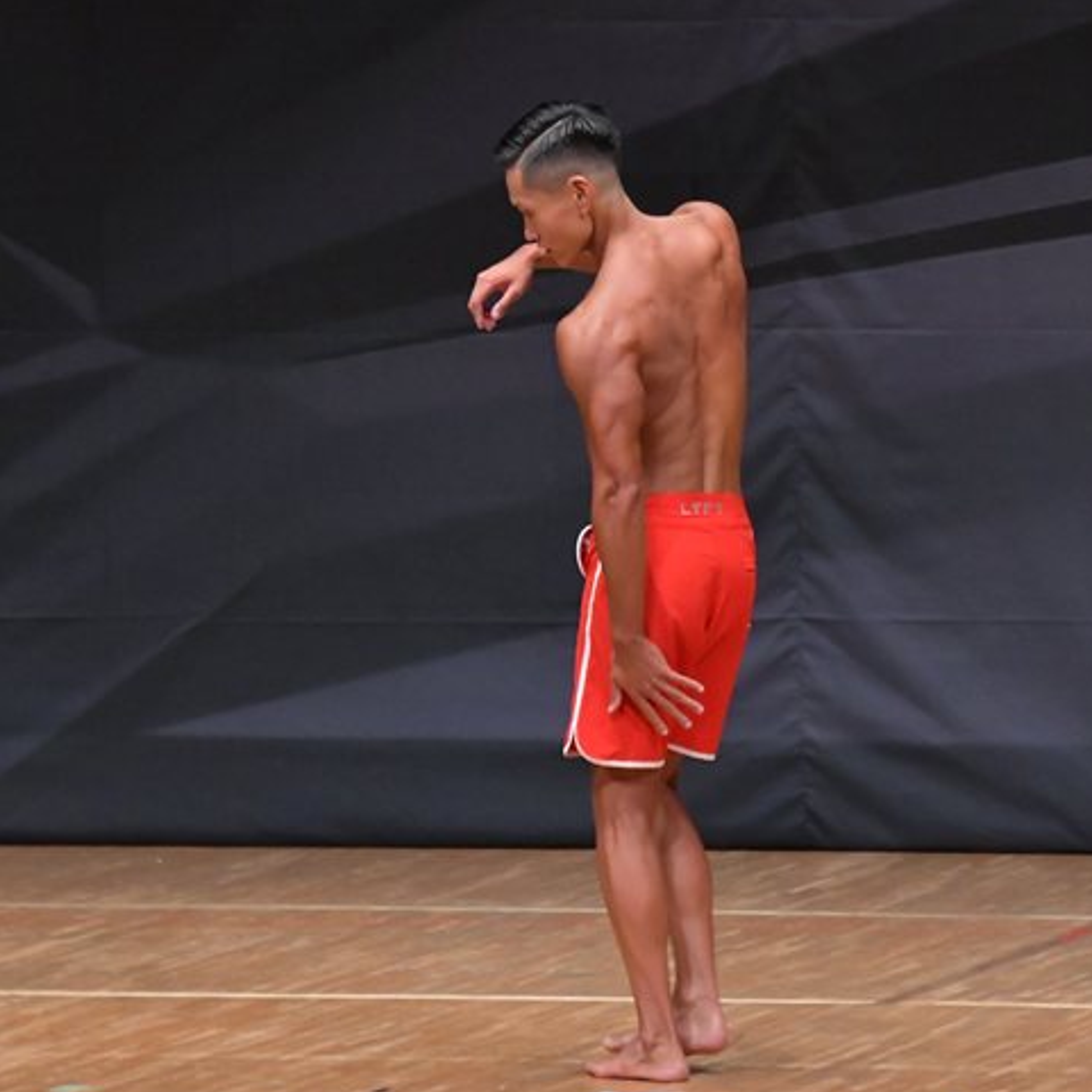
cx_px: 512
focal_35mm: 390
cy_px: 540
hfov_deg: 4.5
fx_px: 13919
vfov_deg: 4.5
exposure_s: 1/400
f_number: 5.6
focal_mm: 190
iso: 6400
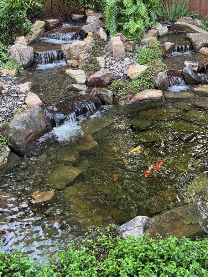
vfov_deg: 49.0
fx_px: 296
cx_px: 129
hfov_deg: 38.5
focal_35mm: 37
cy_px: 85
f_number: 1.78
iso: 200
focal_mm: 6.76
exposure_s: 1/121
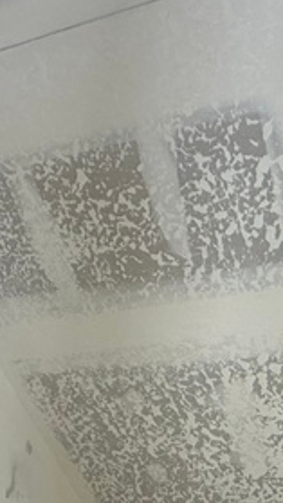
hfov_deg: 21.5
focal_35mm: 56
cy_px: 640
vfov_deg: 30.2
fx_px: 747
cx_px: 155
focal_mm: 2.22
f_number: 2.2
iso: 160
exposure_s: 1/99
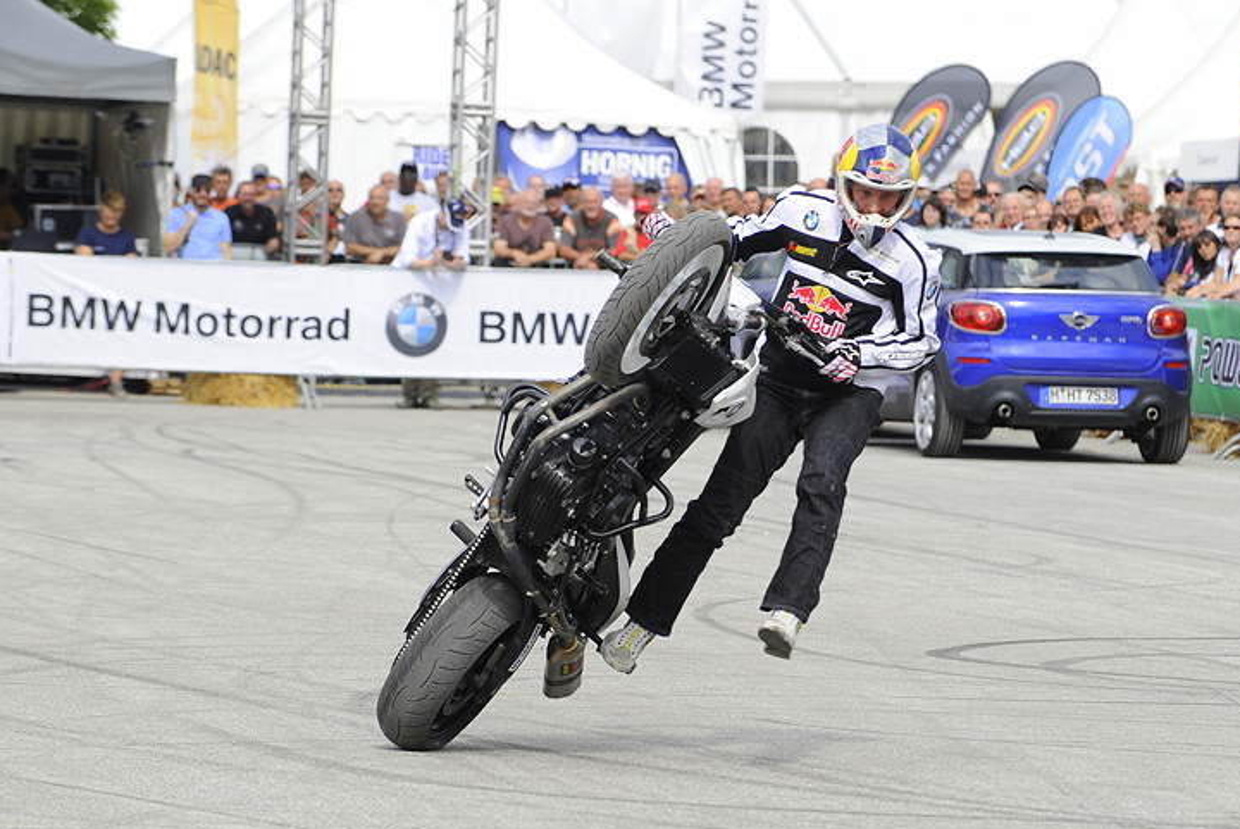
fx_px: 6893
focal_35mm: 200
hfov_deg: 10.3
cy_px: 376
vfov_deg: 6.9
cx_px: 604
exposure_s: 1/1600
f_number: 6.3
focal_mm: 180
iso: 500
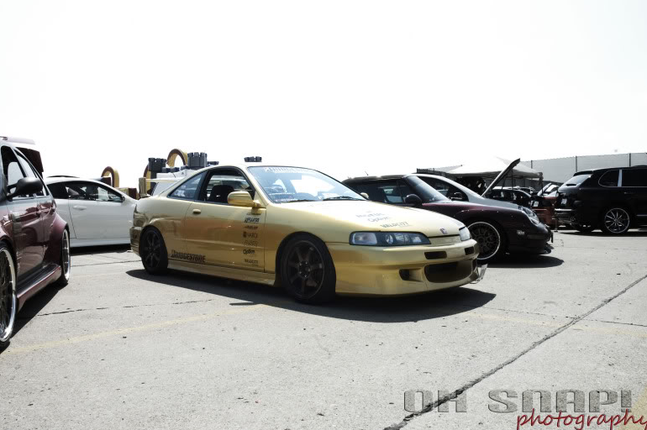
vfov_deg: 46.3
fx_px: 503
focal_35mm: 28
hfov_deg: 65.5
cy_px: 215
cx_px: 321
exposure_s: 1/125
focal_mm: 18
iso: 400
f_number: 20
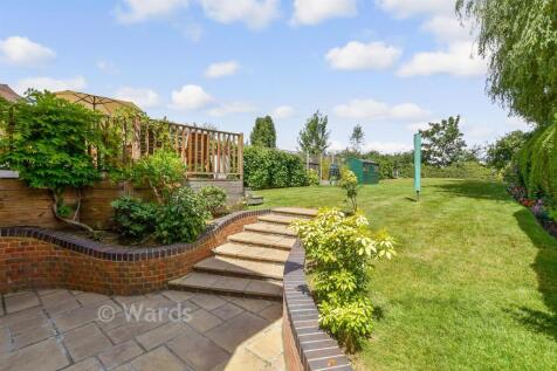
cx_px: 278
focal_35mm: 15
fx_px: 232
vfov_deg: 77.3
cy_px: 186
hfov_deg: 100.4
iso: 320
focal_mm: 10
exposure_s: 1/1000
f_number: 8
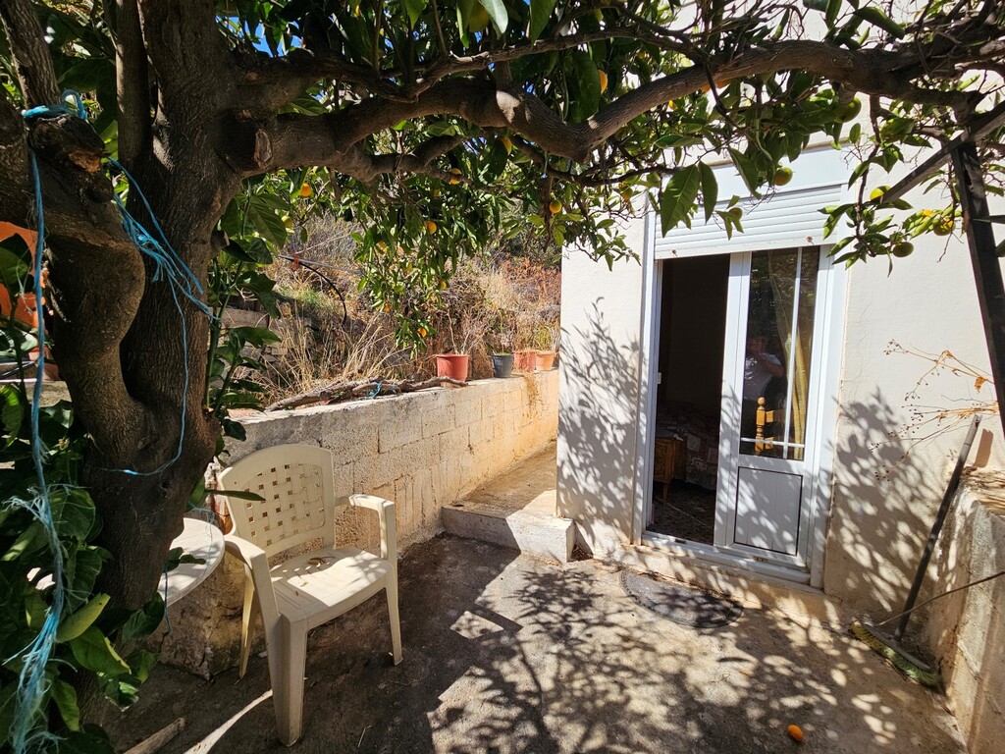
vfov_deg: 89.9
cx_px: 502
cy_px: 377
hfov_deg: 106.2
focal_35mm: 13
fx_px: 377
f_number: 2.2
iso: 50
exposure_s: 1/1714
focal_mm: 2.2
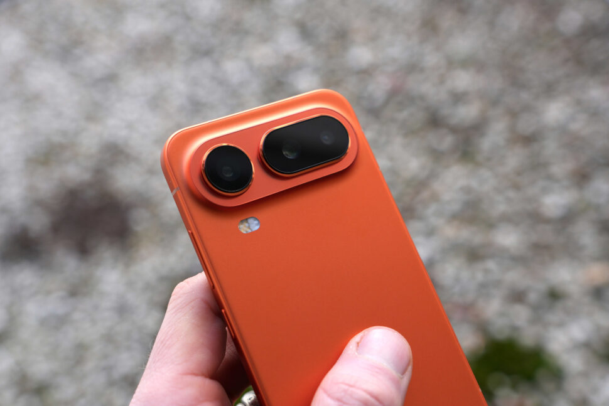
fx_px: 939
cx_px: 304
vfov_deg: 24.4
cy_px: 203
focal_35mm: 56
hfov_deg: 35.9
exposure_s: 1/80
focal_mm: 37
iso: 100
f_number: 4.5
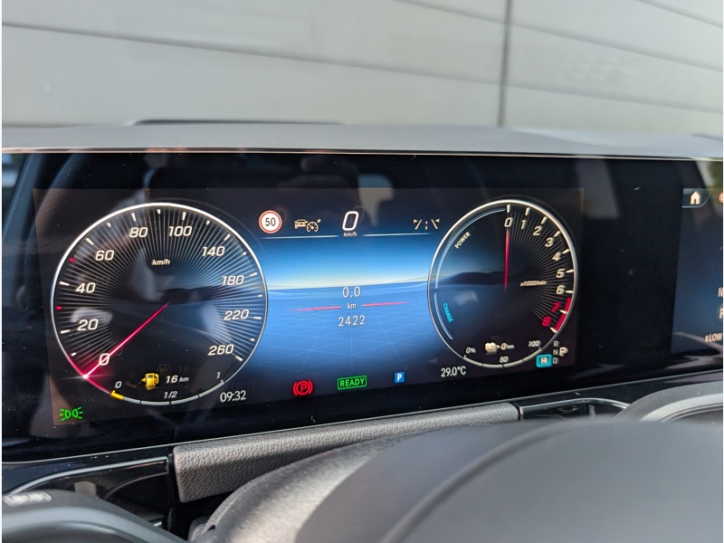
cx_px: 362
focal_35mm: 24
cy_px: 272
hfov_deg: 71.6
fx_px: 502
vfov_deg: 56.8
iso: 506
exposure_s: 1/654
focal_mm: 6.9
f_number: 1.68
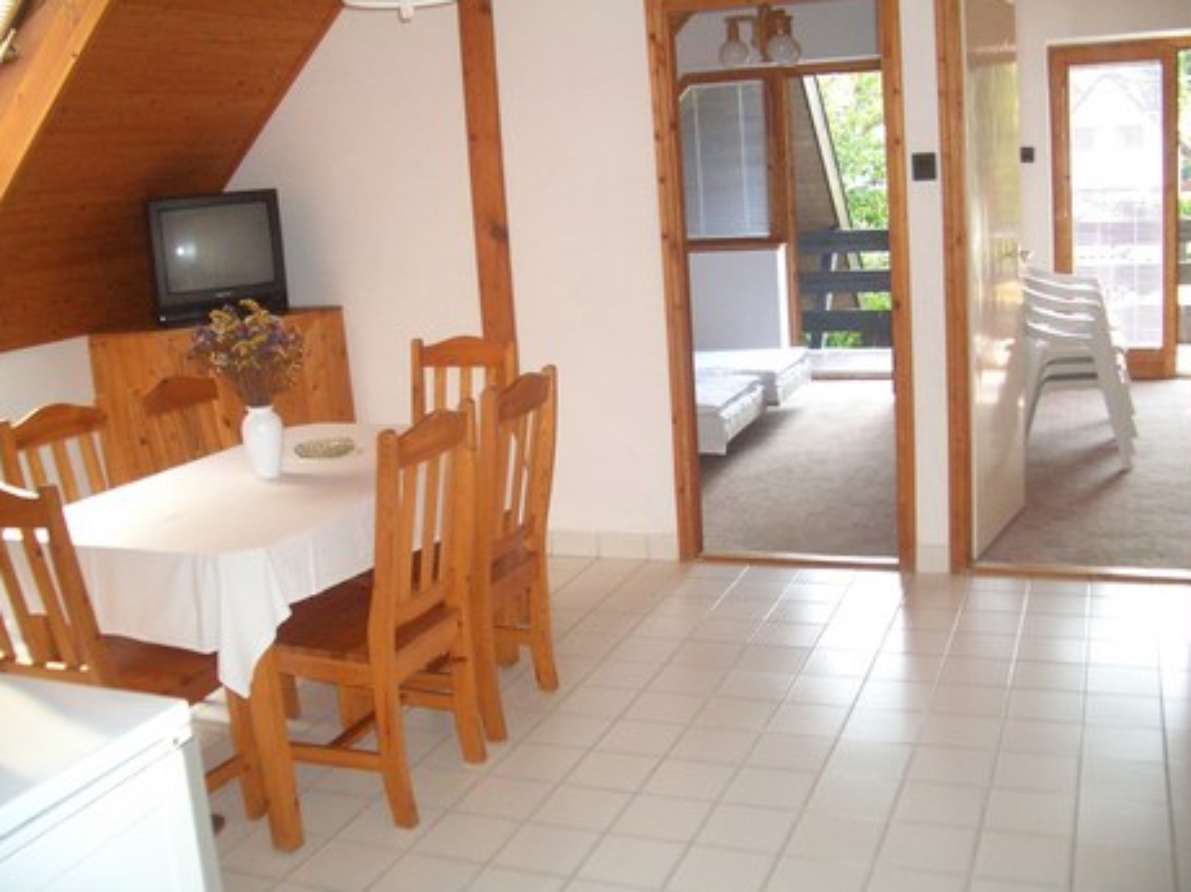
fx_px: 1306
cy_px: 412
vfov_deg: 37.7
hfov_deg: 49.0
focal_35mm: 38
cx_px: 586
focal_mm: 5.8
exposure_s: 1/125
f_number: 2.6
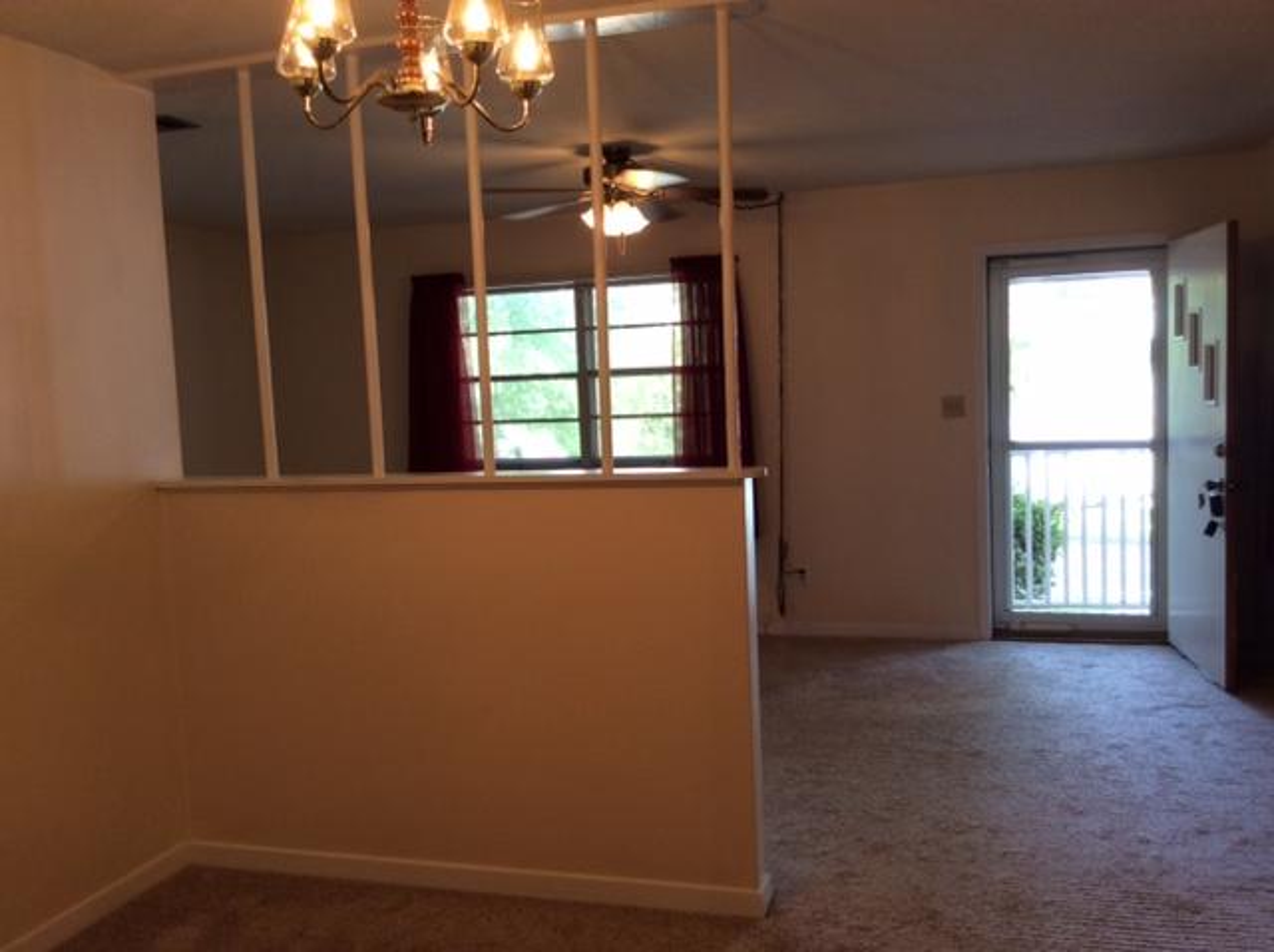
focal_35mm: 32
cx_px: 637
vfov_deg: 44.1
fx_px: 1176
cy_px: 476
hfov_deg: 56.9
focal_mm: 3.3
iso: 32
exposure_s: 1/24
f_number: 2.4
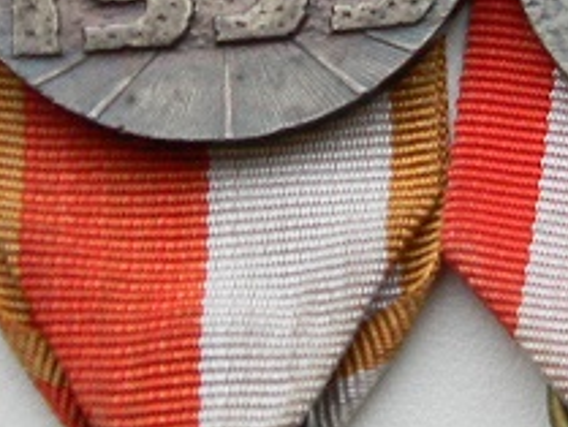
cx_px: 1084
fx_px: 3776
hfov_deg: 8.2
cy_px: 44
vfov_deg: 6.5
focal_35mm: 230
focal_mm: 8.6
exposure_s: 1/124
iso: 137
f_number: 3.9
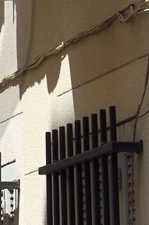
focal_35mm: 326
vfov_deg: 6.3
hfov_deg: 4.1
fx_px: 2029
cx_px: -251
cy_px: 1
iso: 200
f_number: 13
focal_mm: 50
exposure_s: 1/250
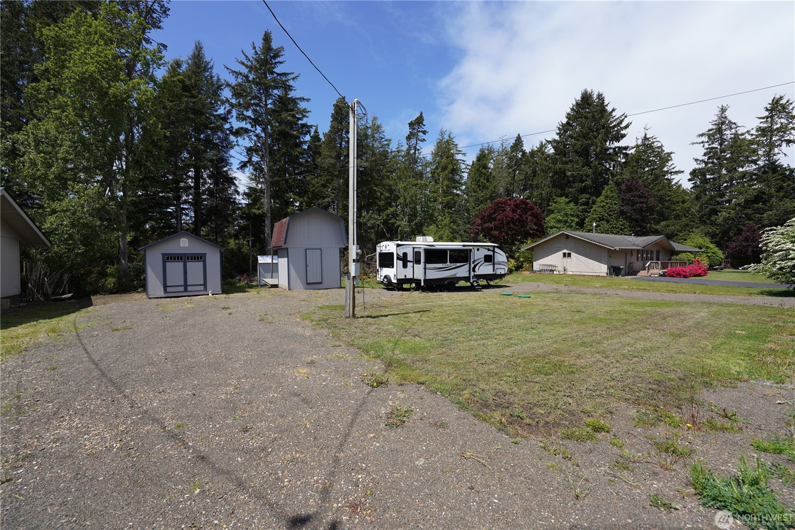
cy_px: 265
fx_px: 309
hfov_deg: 104.3
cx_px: 398
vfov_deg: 81.2
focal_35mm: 14
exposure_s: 1/1000
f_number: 4
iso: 100
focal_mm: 14
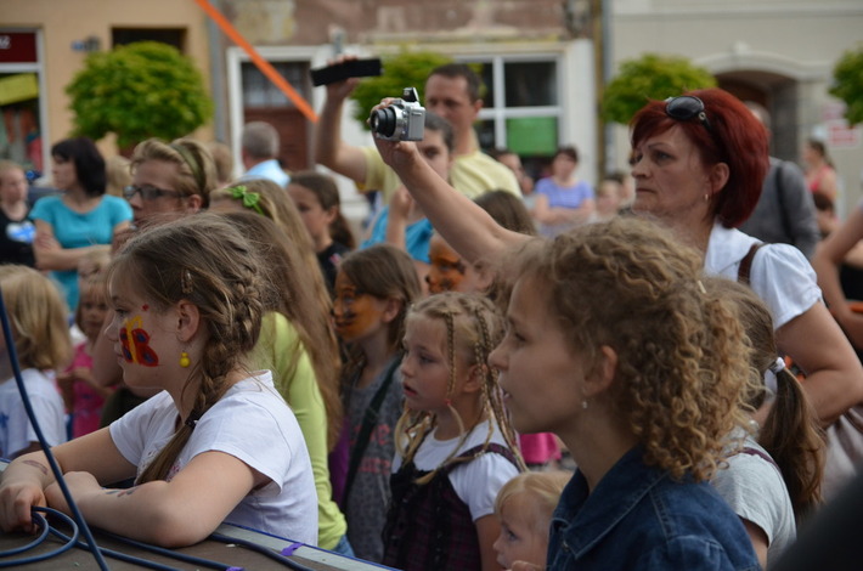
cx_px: 432
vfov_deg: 15.6
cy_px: 286
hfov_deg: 23.4
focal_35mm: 87
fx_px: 2081
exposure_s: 1/2000
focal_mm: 58
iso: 800
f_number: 4
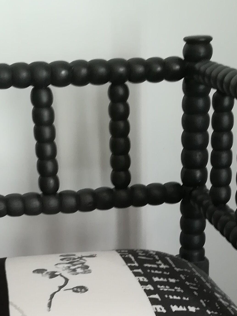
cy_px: 358
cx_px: 121
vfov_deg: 24.1
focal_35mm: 75
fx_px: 685
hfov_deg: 19.6
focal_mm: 3.83
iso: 100
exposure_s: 1/33.3
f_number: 2.2
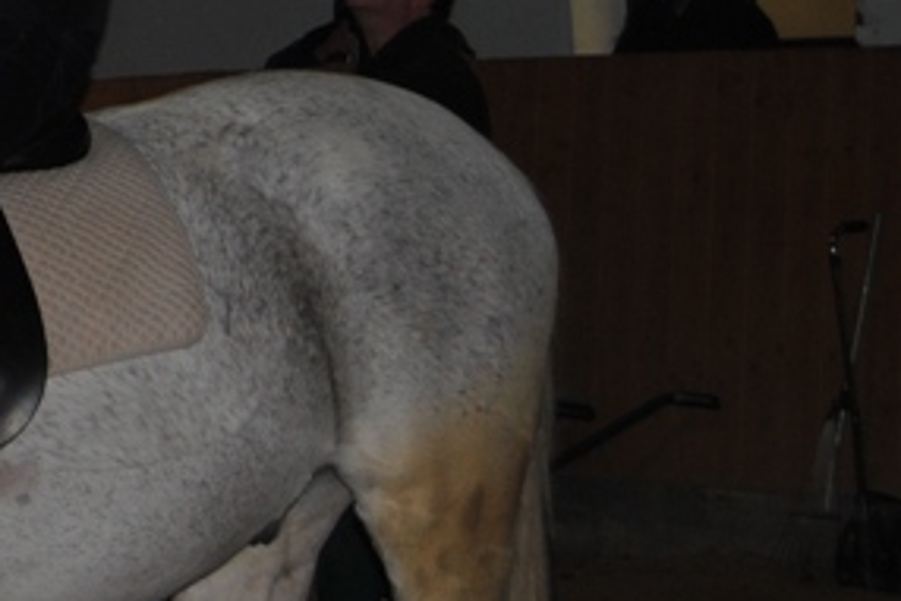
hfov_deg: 10.3
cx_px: -501
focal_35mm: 193
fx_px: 4833
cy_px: -352
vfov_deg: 7.0
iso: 200
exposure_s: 1/60
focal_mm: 38
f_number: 4.8
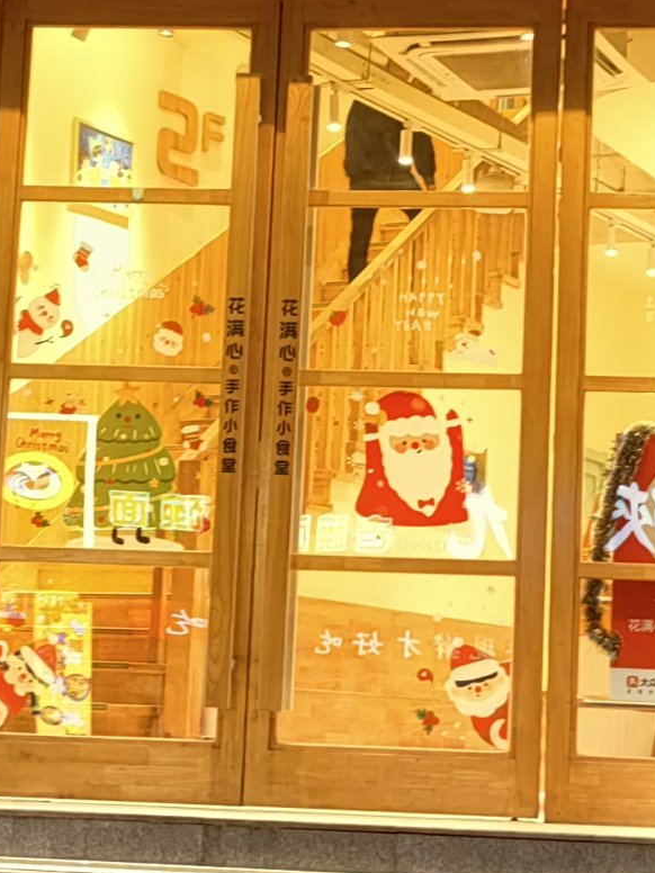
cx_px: 434
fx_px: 2397
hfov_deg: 15.5
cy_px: 328
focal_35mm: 95
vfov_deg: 20.6
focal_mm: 5.54
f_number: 1.8
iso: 200
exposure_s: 1/100
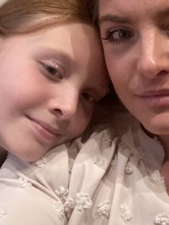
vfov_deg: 32.5
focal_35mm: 58
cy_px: 54
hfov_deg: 25.1
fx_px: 377
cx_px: 115
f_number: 2.2
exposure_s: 1/17
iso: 640
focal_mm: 2.71
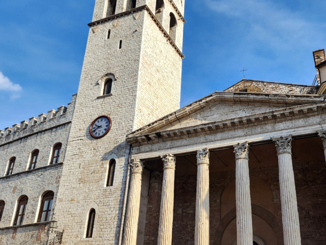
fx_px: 330
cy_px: 146
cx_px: 201
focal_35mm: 35
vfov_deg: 40.6
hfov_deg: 52.1
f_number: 1.8
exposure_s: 1/619
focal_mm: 6.4
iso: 12
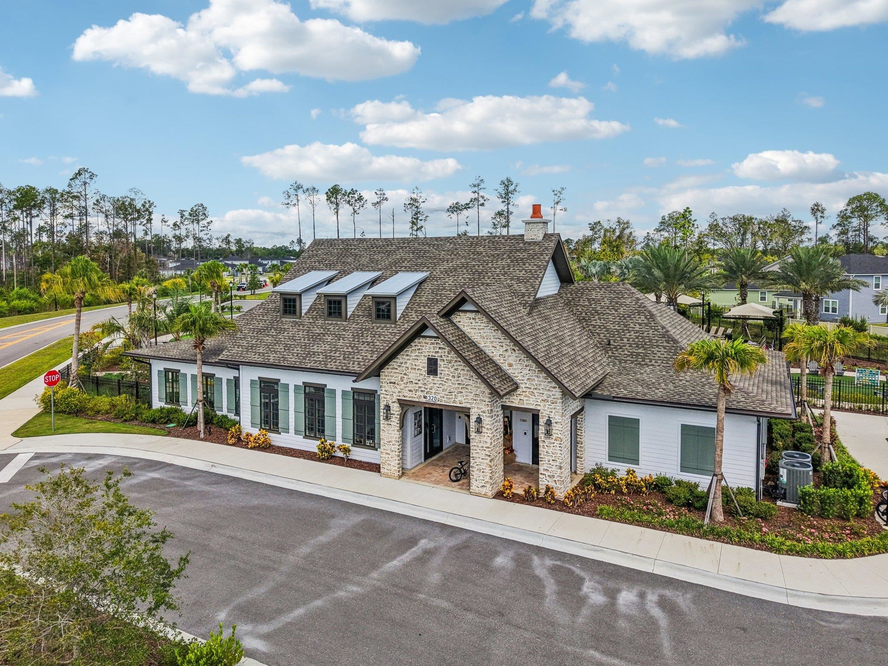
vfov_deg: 56.8
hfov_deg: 71.6
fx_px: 616
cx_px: 444
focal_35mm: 24
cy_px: 333
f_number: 1.8
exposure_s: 1/1000
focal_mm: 8.7
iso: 170
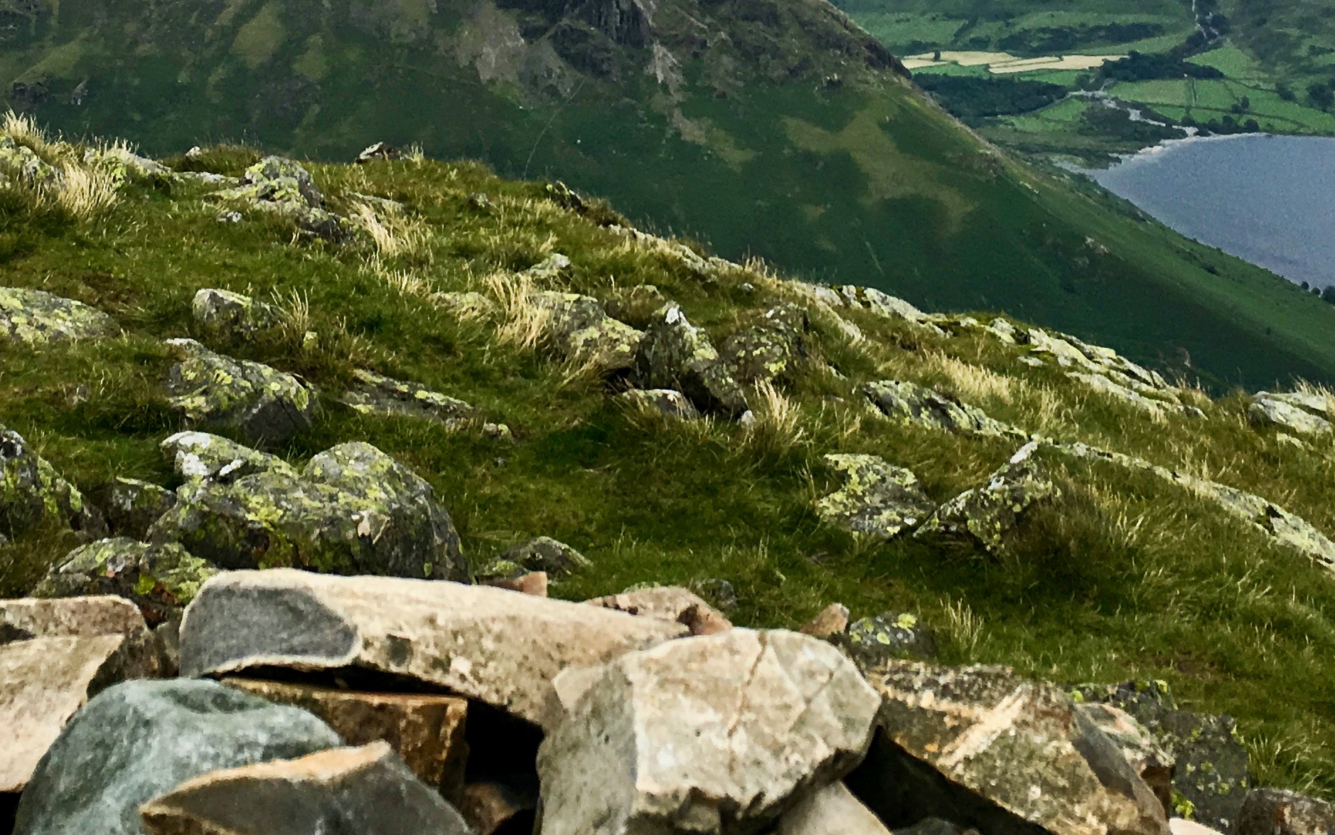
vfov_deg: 19.1
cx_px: 647
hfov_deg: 31.1
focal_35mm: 66
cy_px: -37
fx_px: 2401
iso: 25
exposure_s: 1/1508
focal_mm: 4.15
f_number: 2.2
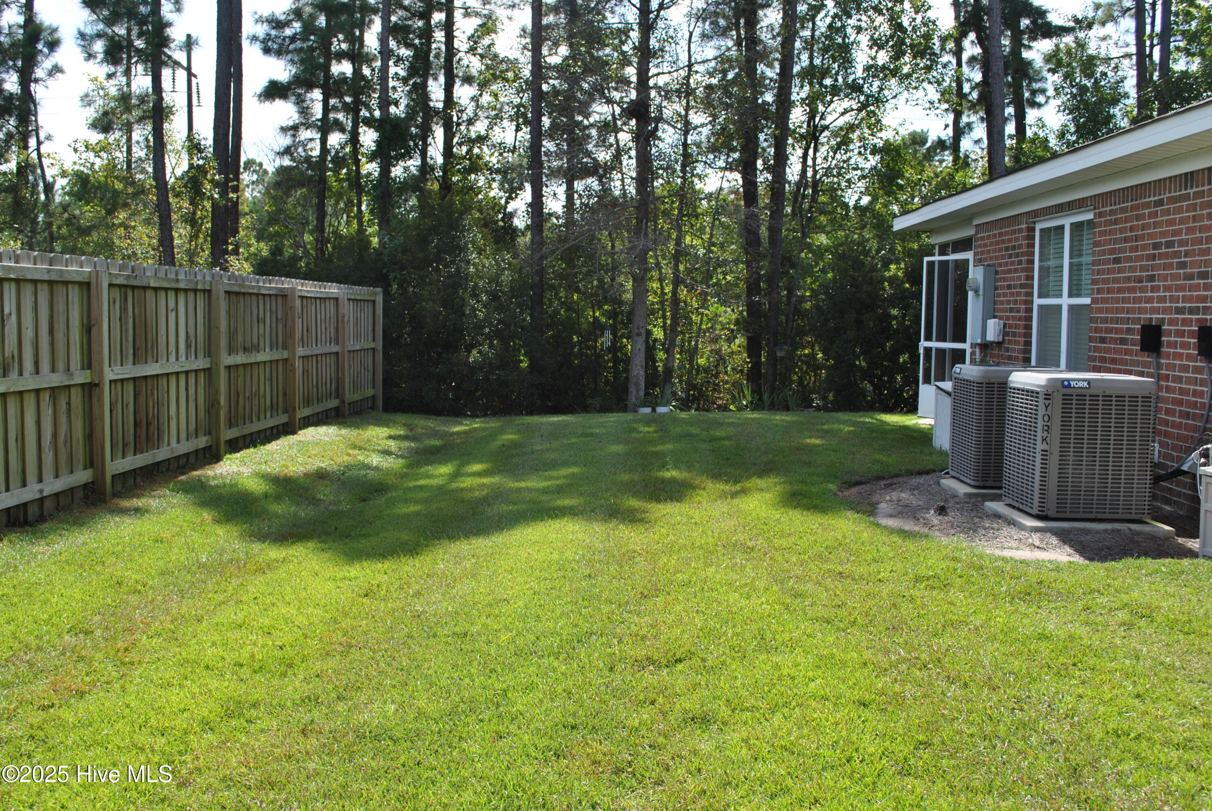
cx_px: 606
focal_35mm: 33
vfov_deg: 40.1
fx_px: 1112
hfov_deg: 57.2
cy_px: 406
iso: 100
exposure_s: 1/200
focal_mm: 22
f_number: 7.1
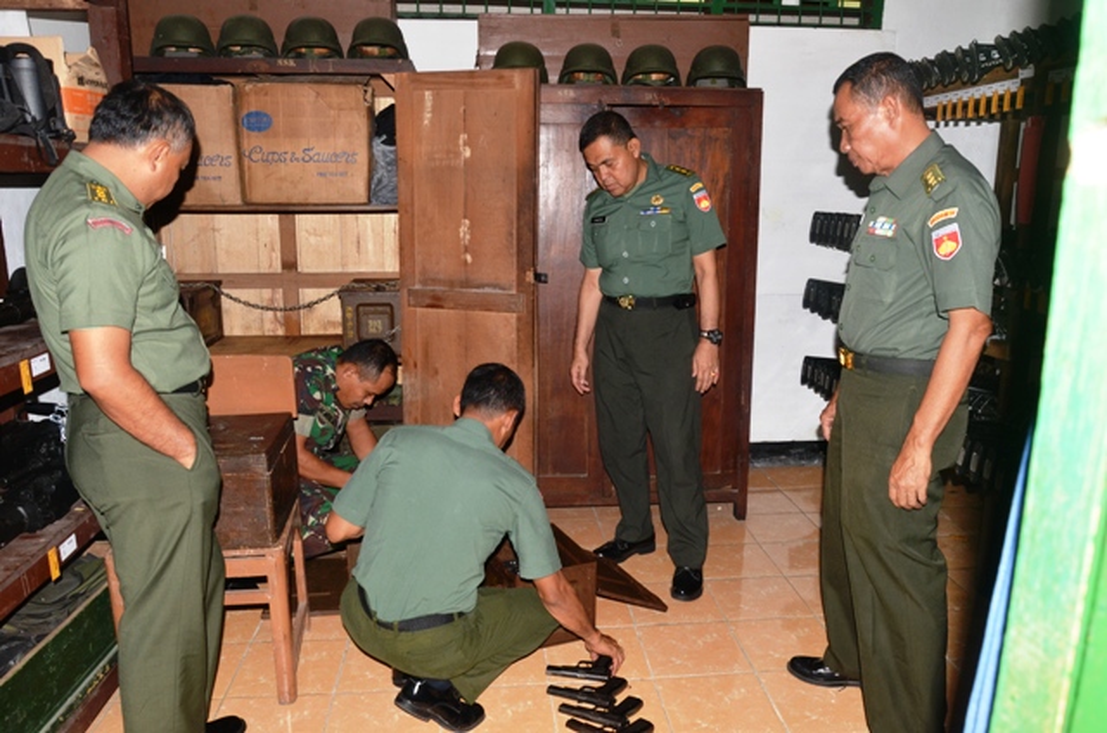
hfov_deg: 67.5
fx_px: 829
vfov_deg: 47.7
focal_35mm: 27
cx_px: 554
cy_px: 366
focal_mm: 18
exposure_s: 1/160
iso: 400
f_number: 7.1
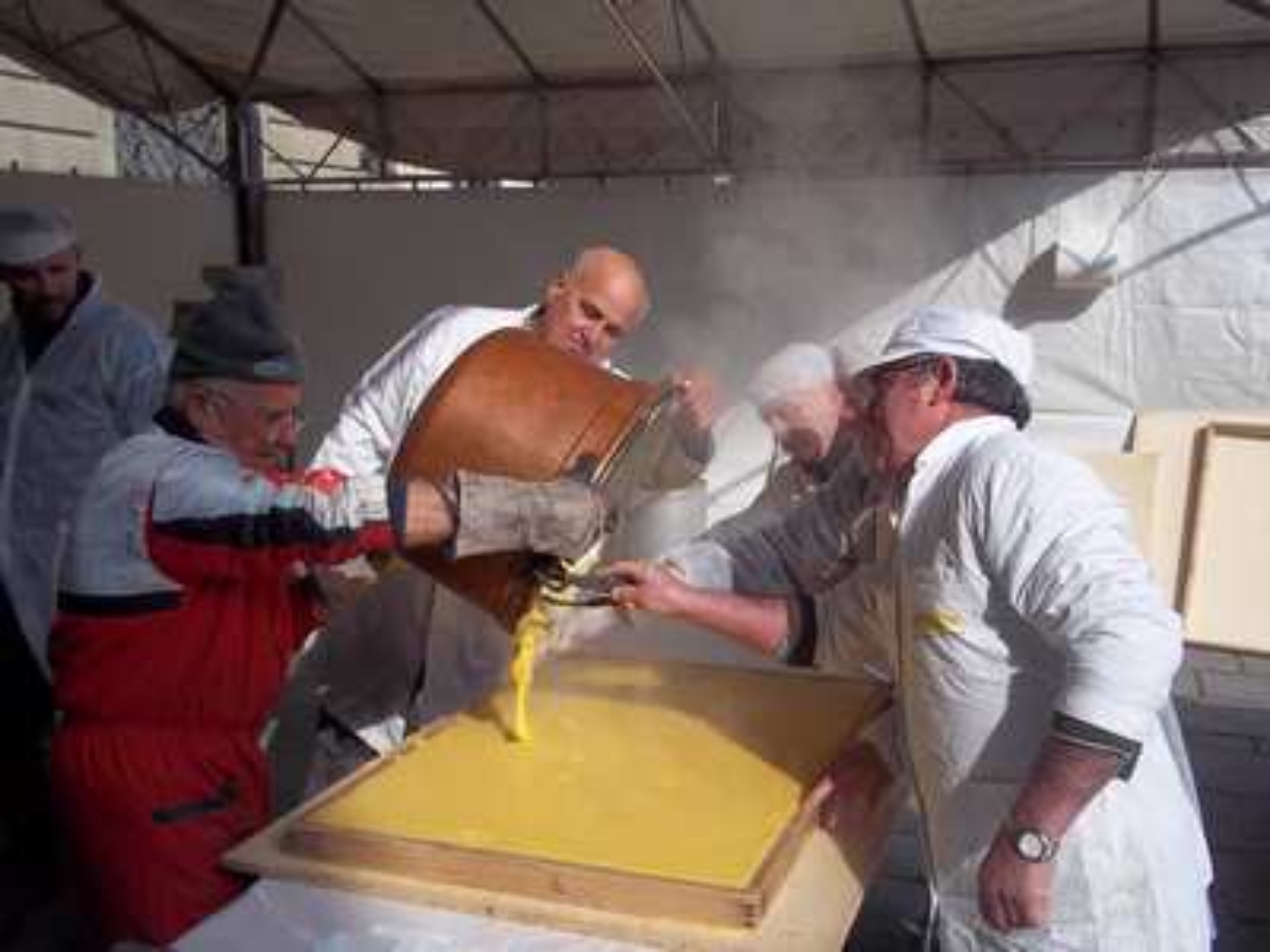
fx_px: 1321
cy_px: 476
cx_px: 635
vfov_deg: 39.7
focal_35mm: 36
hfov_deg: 51.4
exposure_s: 1/125
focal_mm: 6.5
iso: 80
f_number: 8
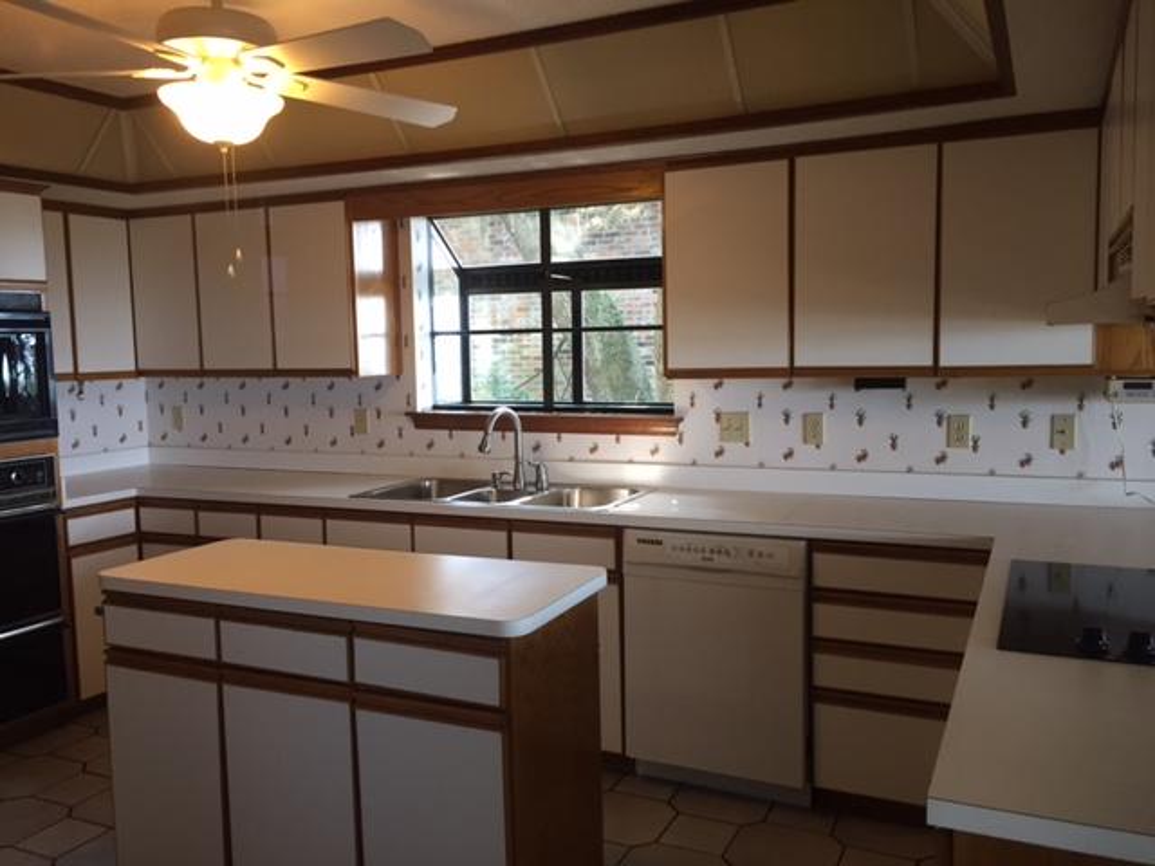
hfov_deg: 61.7
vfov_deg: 48.2
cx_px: 578
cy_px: 433
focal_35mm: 29
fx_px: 968
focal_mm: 4.15
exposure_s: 1/30
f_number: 2.2
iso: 100
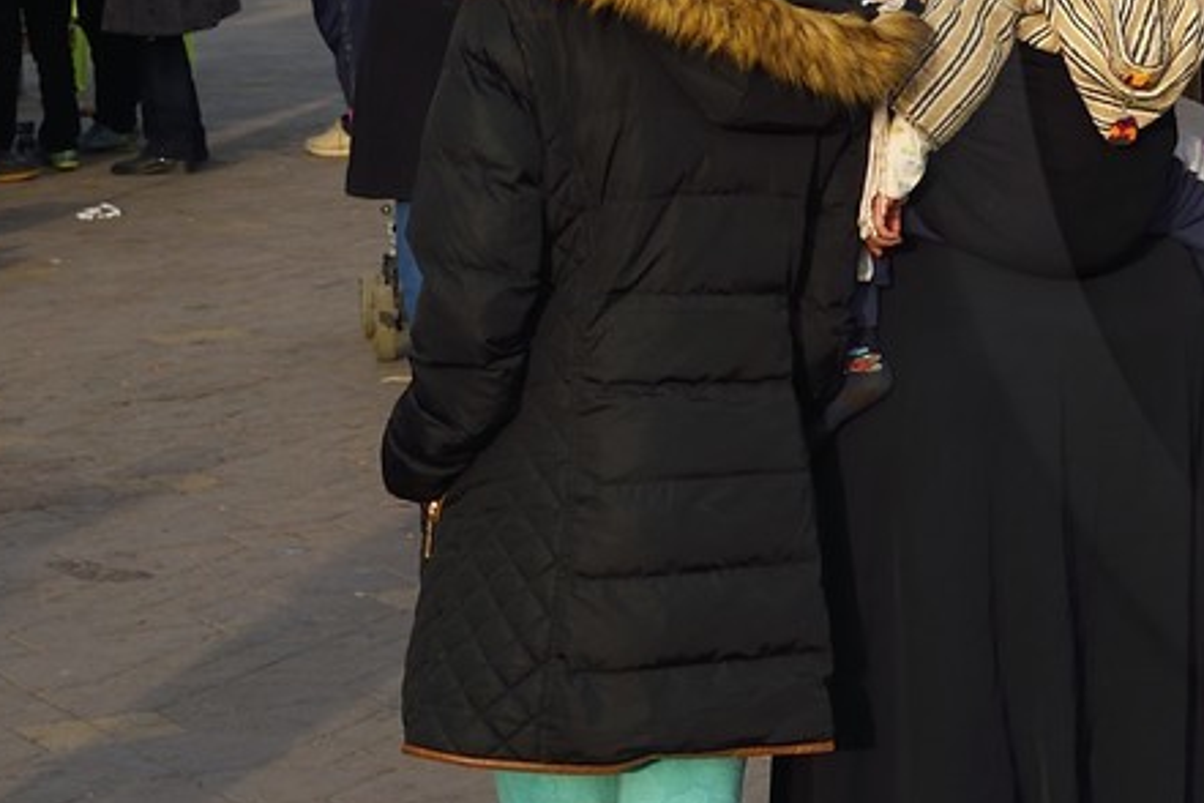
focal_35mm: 145
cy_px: -87
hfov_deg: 13.1
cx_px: 2015
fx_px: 4849
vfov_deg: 9.4
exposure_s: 1/160
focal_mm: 40
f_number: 10
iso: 200
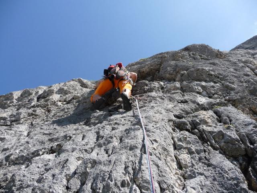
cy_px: 96
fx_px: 208
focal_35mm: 28
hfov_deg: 63.4
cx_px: 128
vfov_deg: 49.7
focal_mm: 4.7
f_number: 3.3
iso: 100
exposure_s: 1/640
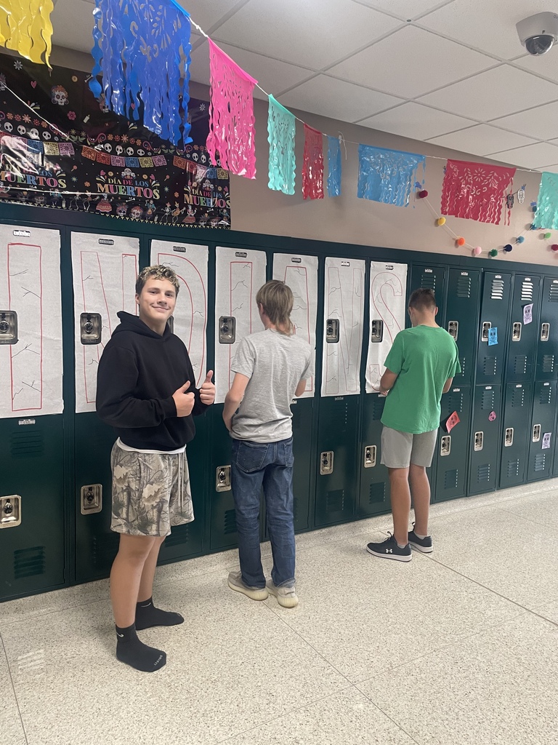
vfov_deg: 67.3
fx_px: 559
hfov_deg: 53.1
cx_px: 279
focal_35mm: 26
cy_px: 372
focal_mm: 4.2
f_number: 1.6
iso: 160
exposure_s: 1/60
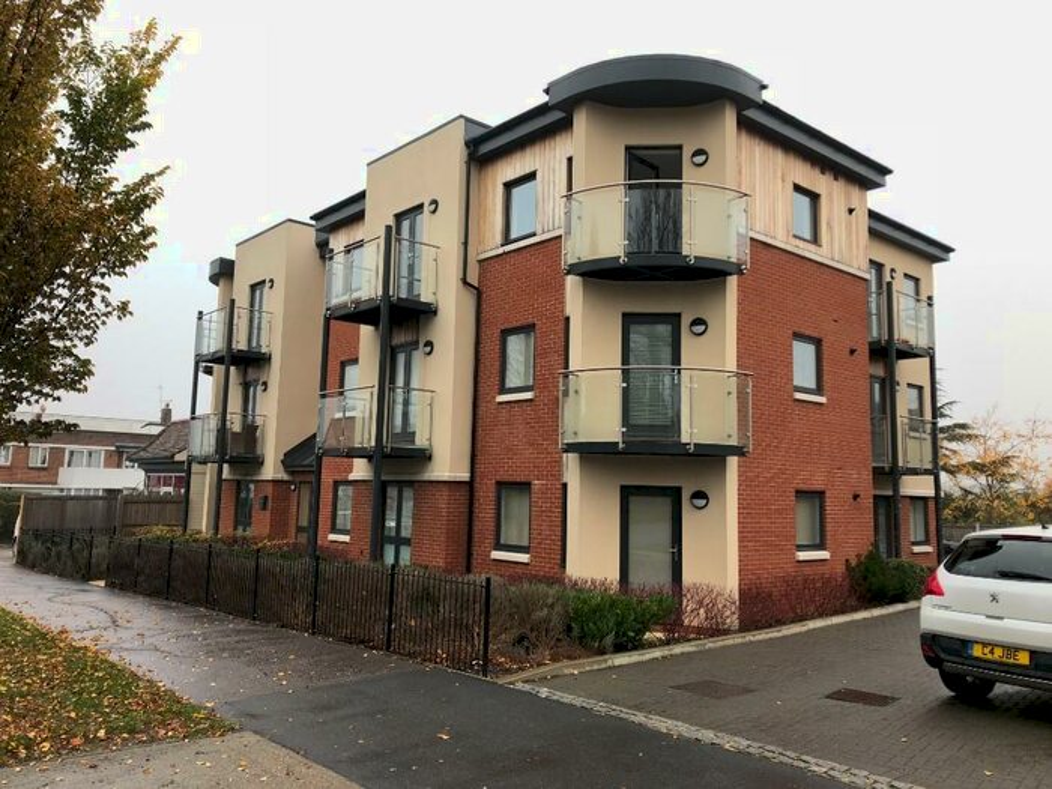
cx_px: 526
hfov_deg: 63.4
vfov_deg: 49.7
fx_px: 851
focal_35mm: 28
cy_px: 394
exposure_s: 1/100
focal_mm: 3.99
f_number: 1.8
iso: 25
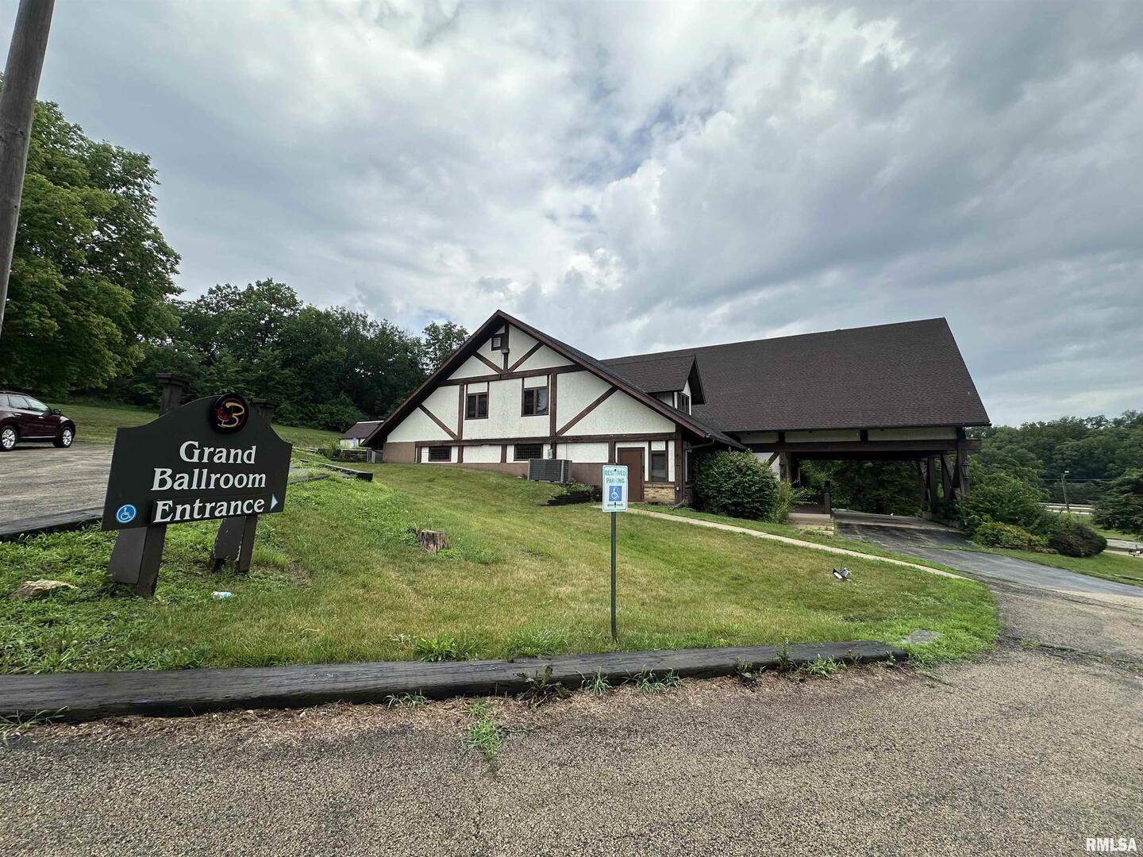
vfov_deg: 85.7
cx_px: 572
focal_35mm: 14
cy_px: 428
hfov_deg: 102.1
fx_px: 462
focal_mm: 2.22
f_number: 2.2
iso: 40
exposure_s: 1/1401
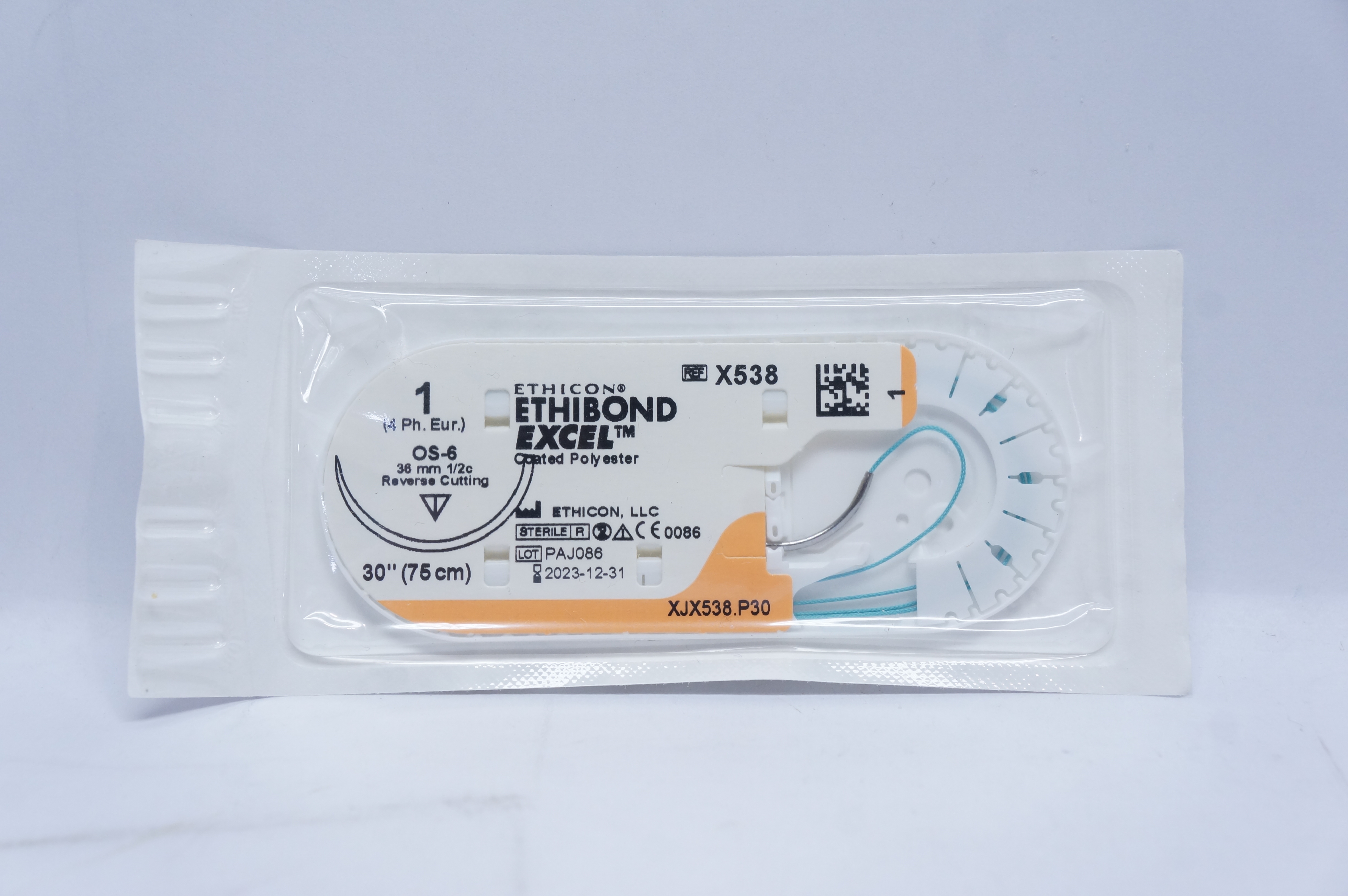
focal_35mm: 56
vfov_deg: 24.3
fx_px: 2076
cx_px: 674
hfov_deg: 36.0
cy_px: 448
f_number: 7.1
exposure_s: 1/60
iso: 800
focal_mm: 37
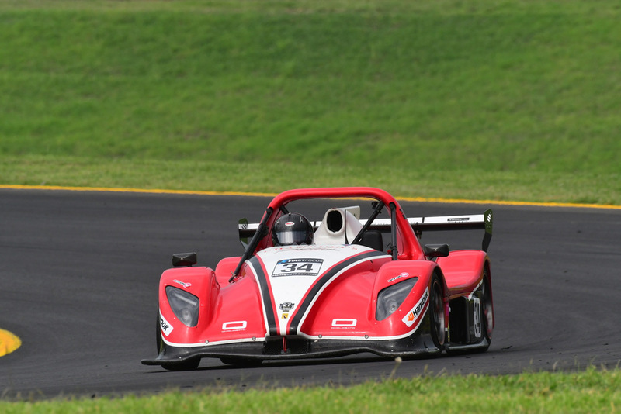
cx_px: 310
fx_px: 11906
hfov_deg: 3.0
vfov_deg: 2.0
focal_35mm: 690
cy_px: 207
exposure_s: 1/640
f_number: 10
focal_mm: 460
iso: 500
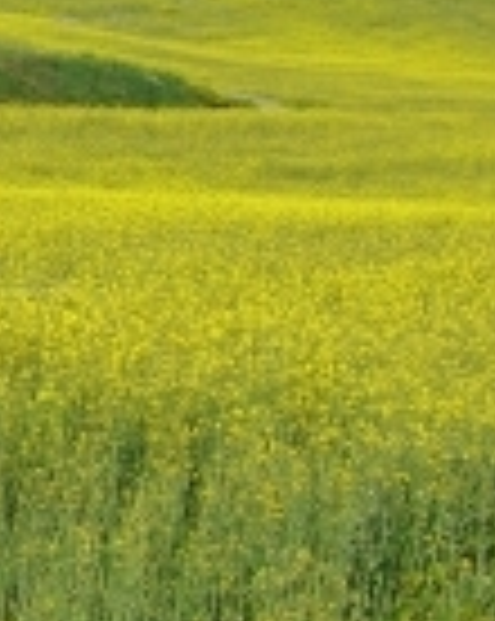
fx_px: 3157
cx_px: -446
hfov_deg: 8.6
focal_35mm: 172
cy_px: -14
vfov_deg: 11.1
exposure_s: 1/640
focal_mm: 6.2
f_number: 4.3
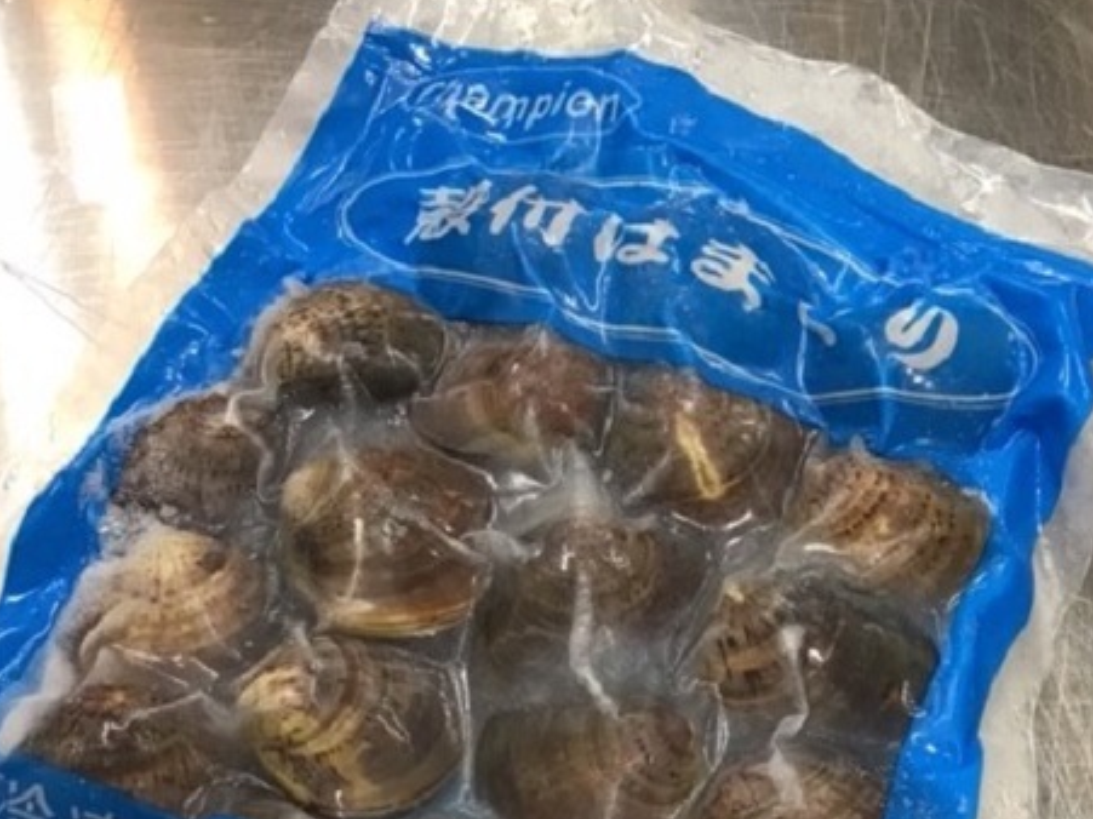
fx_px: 1389
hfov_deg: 42.8
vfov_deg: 32.6
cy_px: 548
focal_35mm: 44
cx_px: 647
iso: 40
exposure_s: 1/30
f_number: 2.4
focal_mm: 3.3
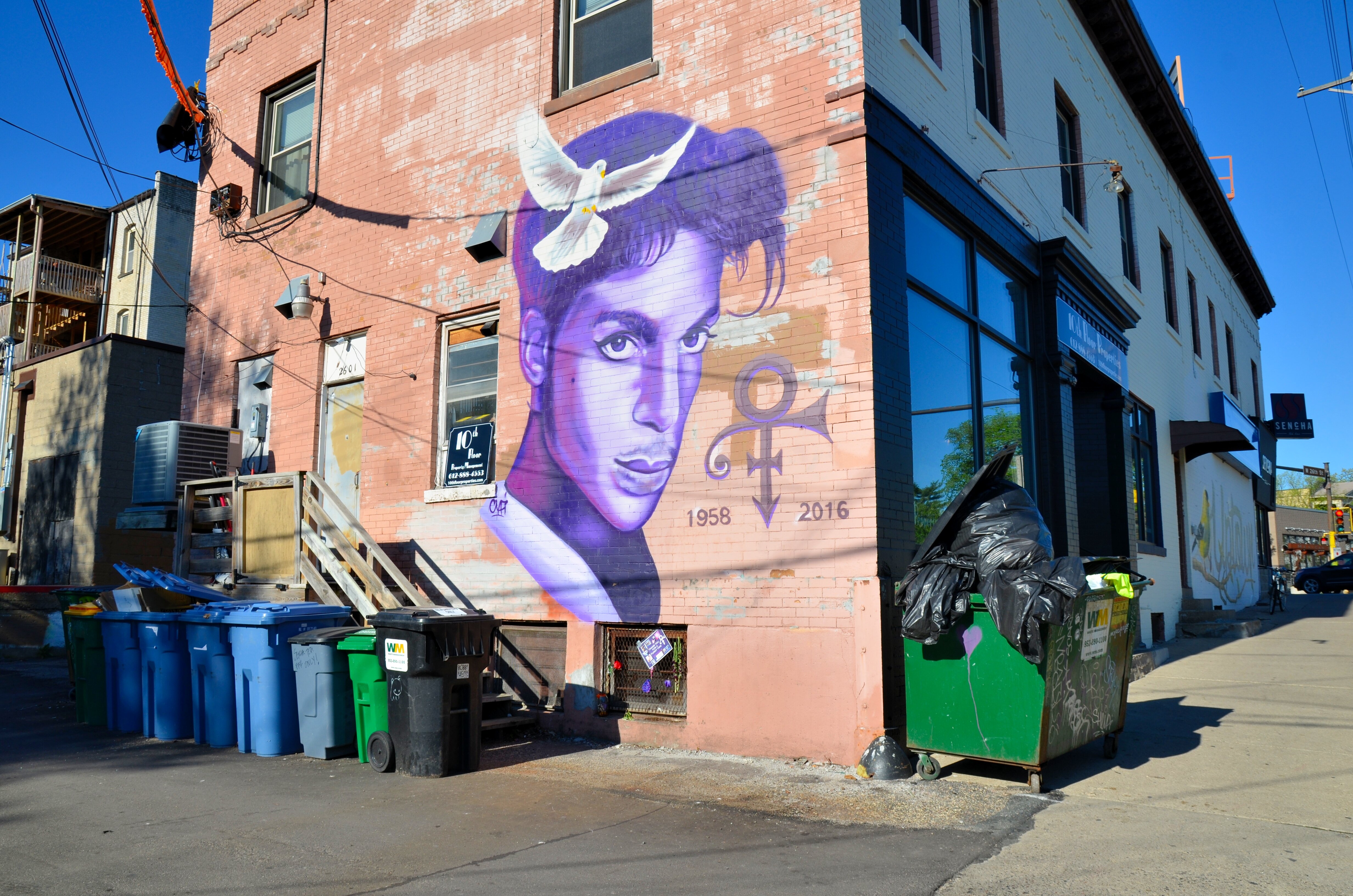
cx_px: 676
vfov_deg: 43.4
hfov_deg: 62.0
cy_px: 448
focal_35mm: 30
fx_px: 1125
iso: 100
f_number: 8
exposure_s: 1/250
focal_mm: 20
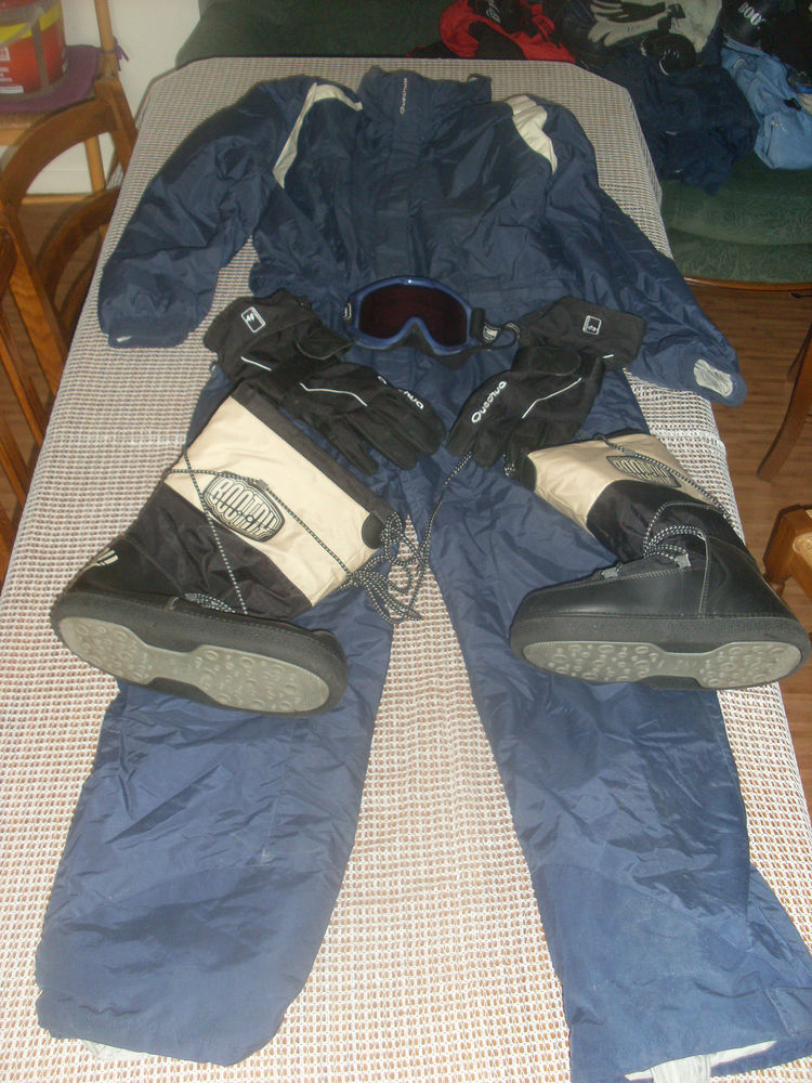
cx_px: 406
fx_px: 1189
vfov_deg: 49.0
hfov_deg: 37.7
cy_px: 542
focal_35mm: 38
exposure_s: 1/45
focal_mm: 6.3
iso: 100
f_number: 3
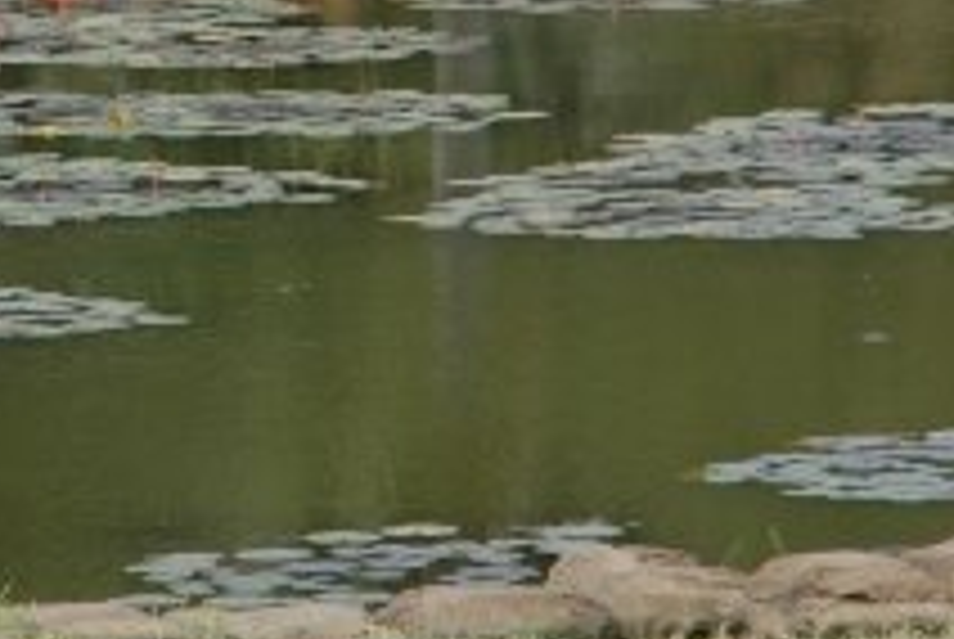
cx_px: -288
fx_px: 9447
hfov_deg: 5.7
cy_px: -158
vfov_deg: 3.9
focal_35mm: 356
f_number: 7.1
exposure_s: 1/200
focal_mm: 70
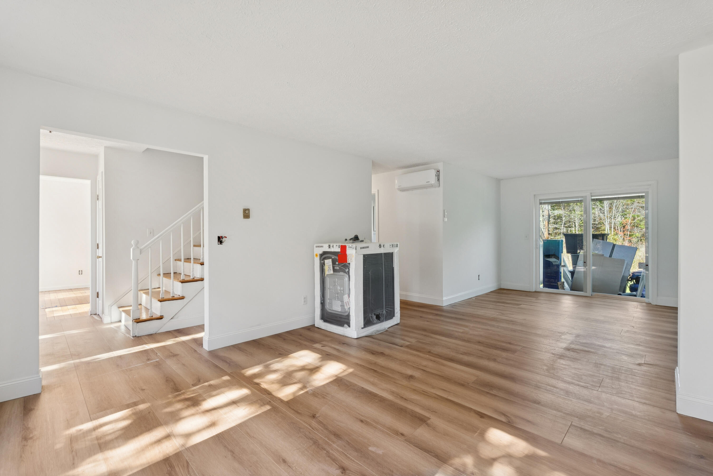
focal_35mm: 16
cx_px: 356
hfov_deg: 96.7
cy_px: 238
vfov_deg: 73.8
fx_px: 317
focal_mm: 16
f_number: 7.1
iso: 320
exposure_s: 1/60
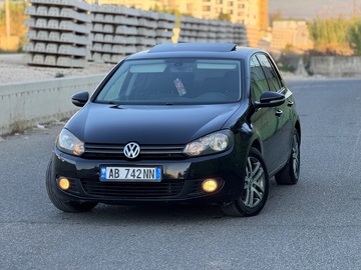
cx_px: 180
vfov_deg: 12.3
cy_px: 135
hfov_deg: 16.4
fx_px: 1251
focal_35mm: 120
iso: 50
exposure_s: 1/148
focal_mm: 15.66
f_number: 2.8
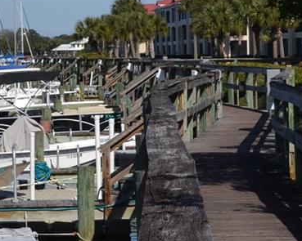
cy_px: 123
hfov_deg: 10.5
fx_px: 1635
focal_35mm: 183
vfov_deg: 8.4
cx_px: -2
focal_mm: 30
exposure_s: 1/320
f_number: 9
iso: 100
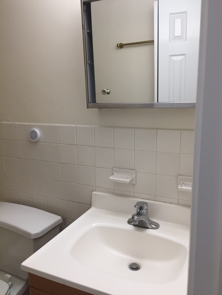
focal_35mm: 29
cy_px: 148
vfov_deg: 61.7
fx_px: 248
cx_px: 111
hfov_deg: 48.2
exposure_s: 1/30
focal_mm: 4.15
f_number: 2.2
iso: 32
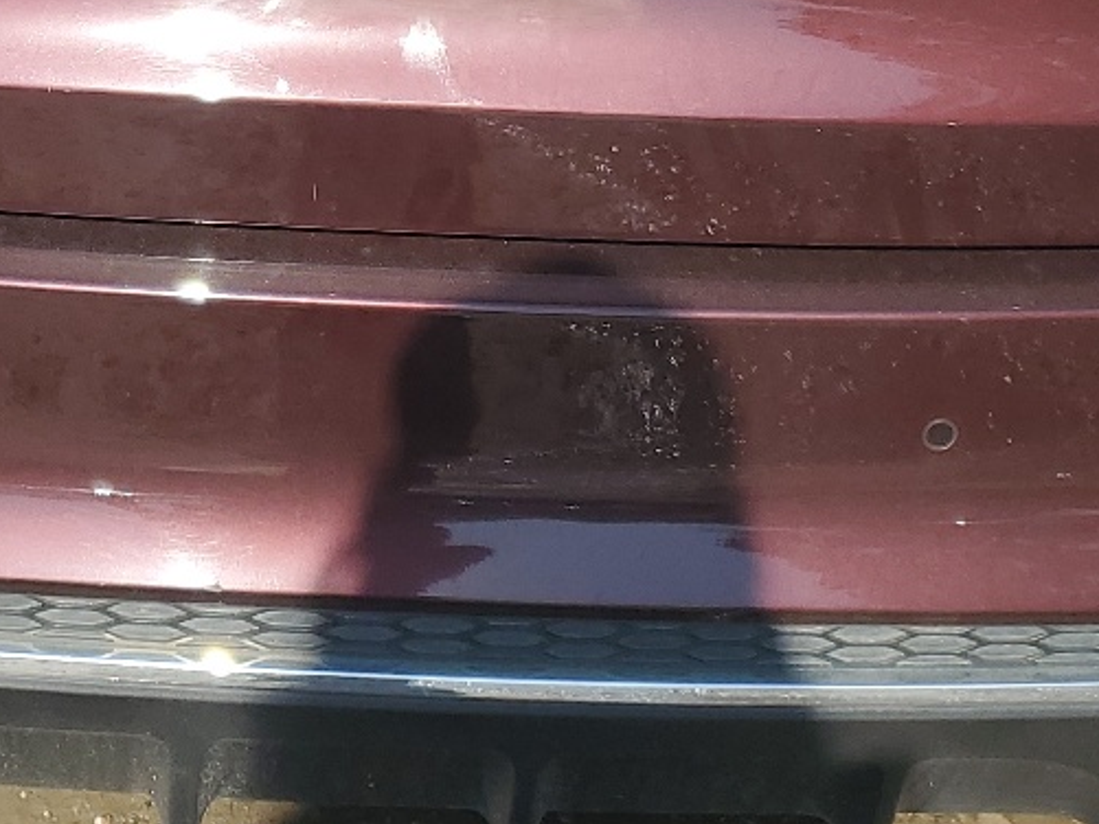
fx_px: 2636
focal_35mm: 83
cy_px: -243
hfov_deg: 23.5
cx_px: 410
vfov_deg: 16.8
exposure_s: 1/2500
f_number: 1.5
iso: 50
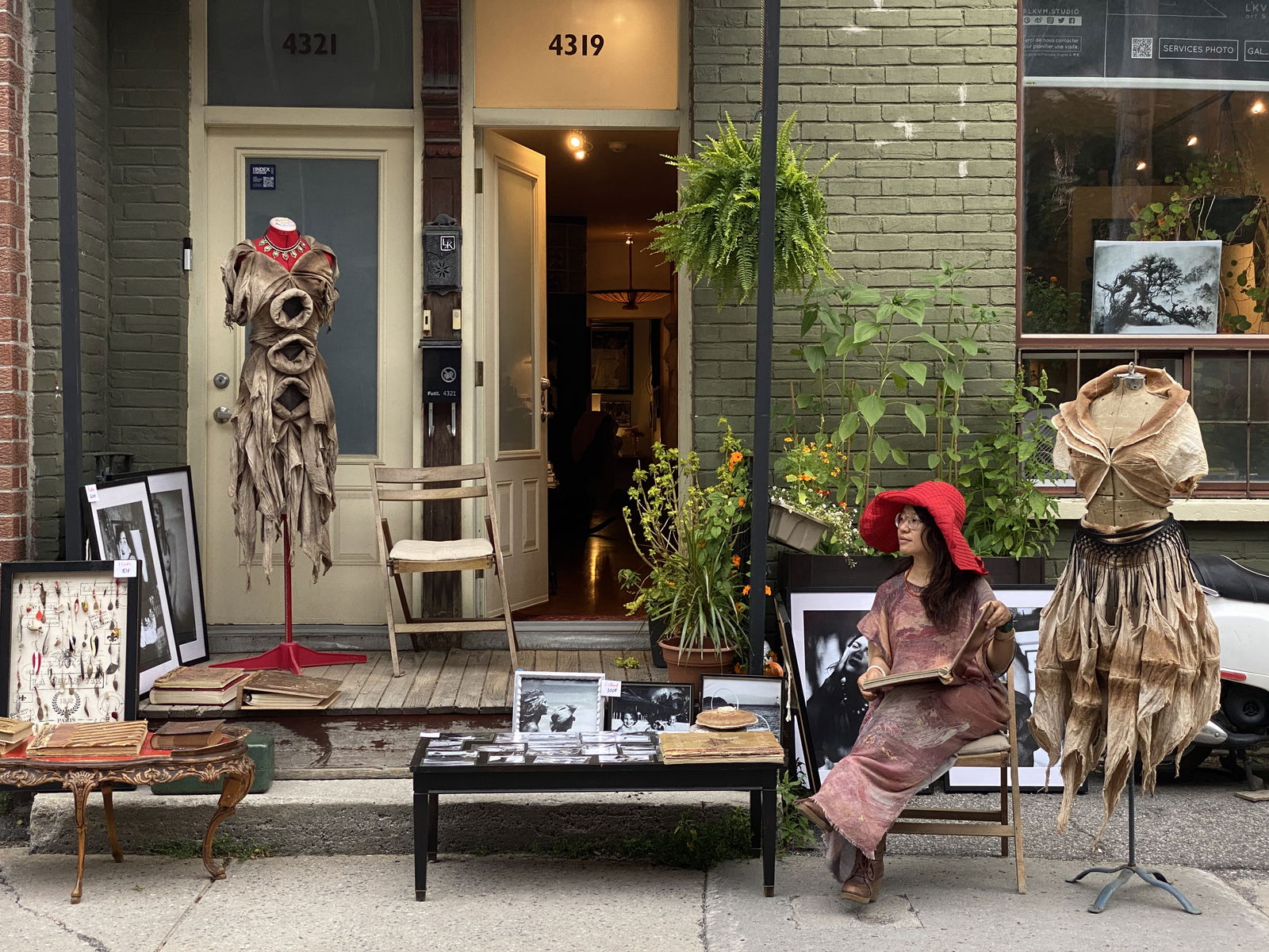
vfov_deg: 28.0
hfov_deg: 36.8
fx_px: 1906
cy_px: 476
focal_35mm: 52
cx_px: 634
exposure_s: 1/121
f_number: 2
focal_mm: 6
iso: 80
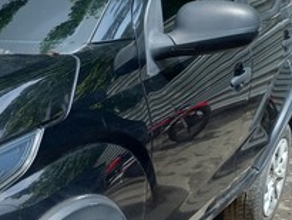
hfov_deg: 22.3
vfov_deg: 18.6
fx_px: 658
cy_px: 200
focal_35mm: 78
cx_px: -94
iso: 25
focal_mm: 4.6
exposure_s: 1/221
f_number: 2
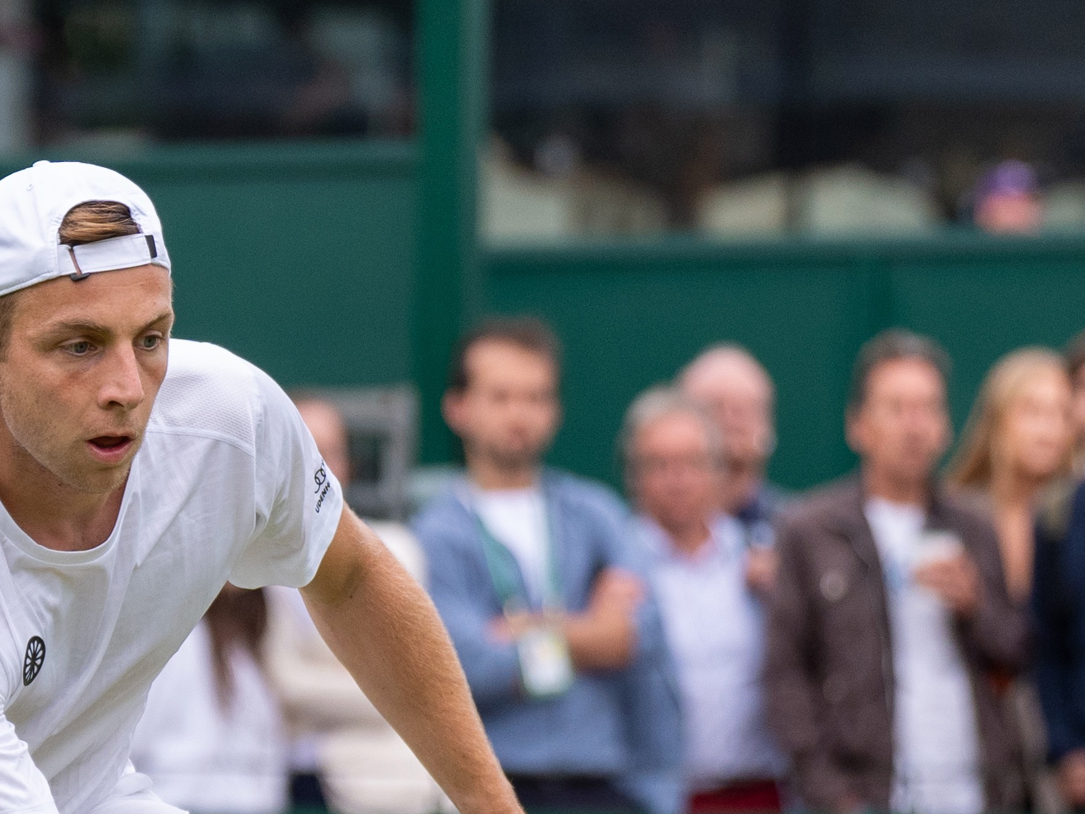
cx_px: 85
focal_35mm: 403
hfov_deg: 4.9
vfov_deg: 3.7
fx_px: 12631
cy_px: 563
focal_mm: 117
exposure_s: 1/2000
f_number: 2.8
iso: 800
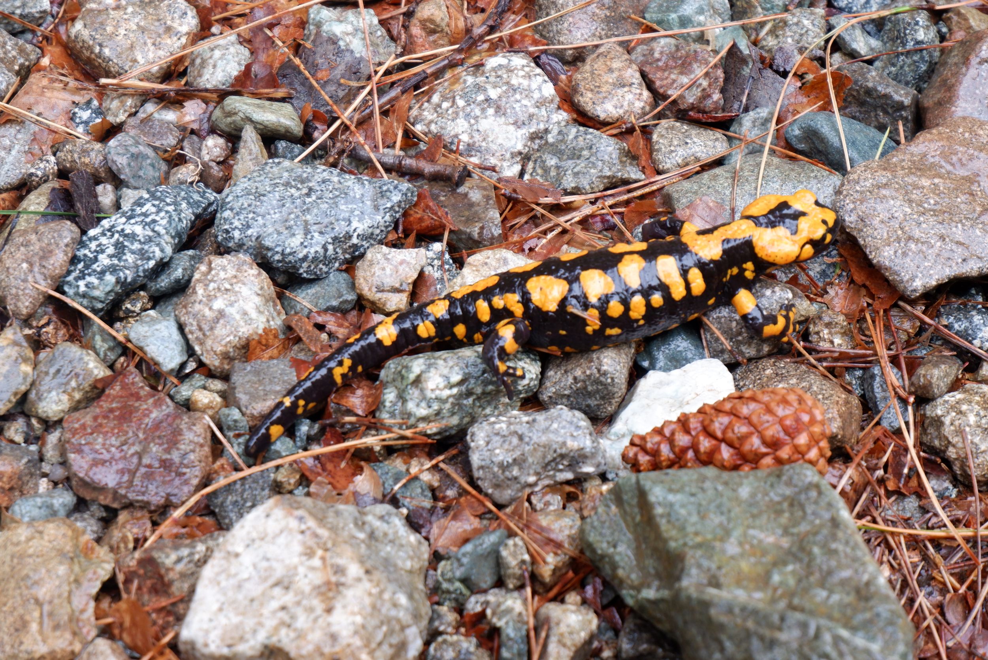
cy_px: 330
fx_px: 1867
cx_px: 494
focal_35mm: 68
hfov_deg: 29.6
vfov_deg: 20.0
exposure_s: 1/70
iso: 500
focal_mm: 45
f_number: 5.6
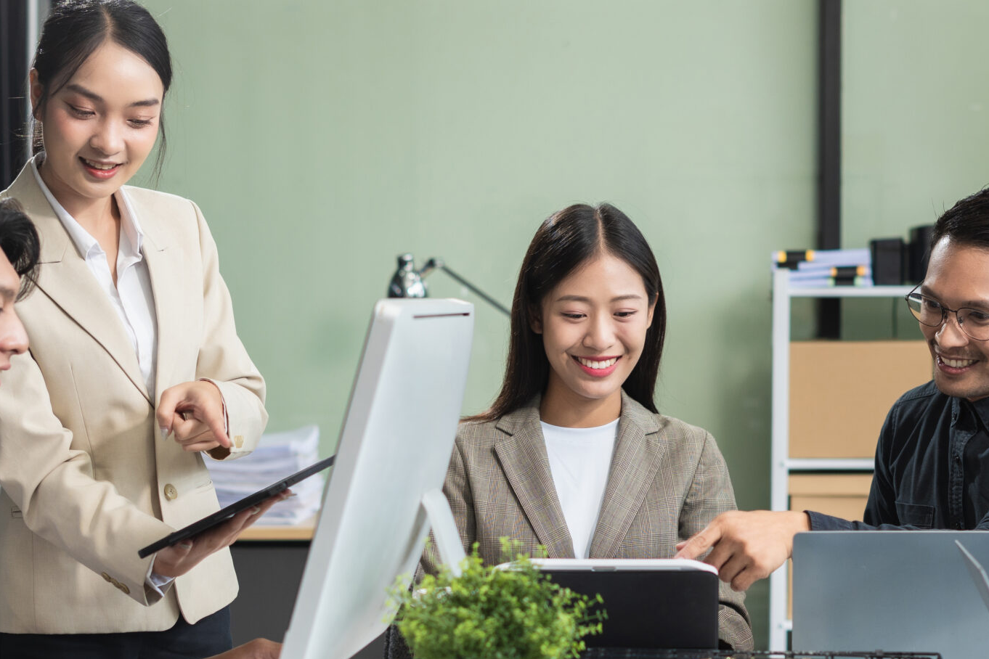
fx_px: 2582
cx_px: 509
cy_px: 521
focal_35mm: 94
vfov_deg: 14.5
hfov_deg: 21.7
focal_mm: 50
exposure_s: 1/125
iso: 400
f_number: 2.5
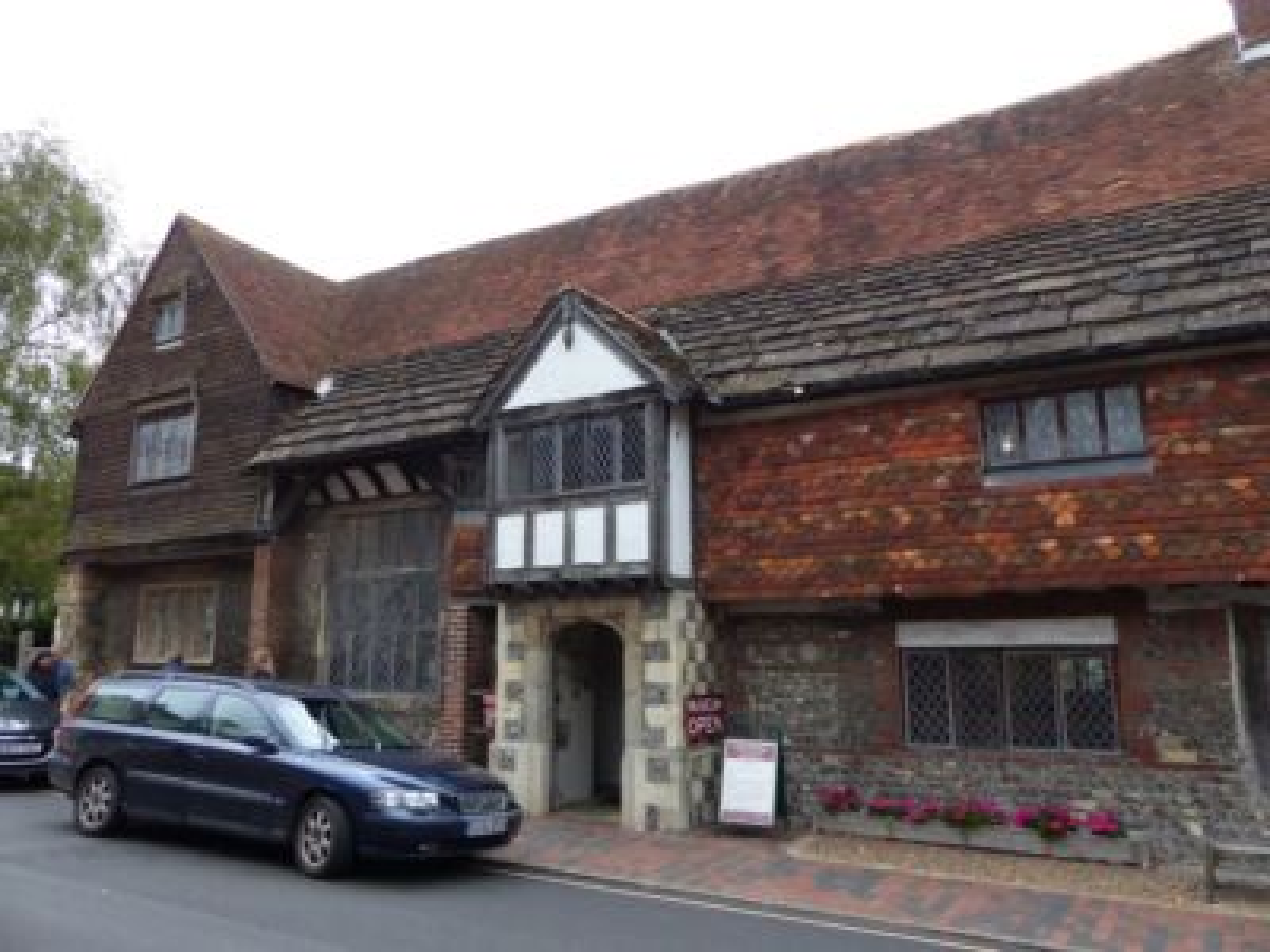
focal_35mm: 26
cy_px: 476
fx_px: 954
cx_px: 635
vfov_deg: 53.1
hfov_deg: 67.3
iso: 100
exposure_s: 1/125
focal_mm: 4.5
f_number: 3.2
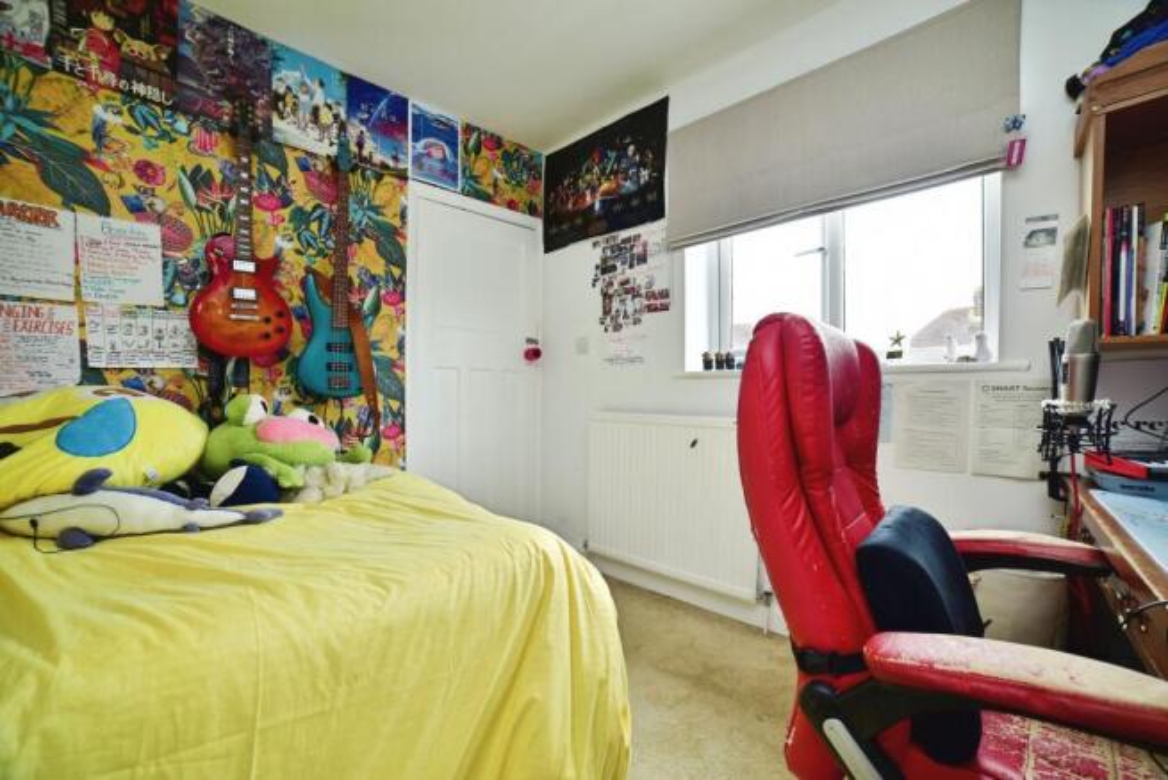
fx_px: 454
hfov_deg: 104.2
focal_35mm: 14
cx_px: 584
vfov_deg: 81.2
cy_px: 390
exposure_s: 1/15
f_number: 8
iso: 100
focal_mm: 14
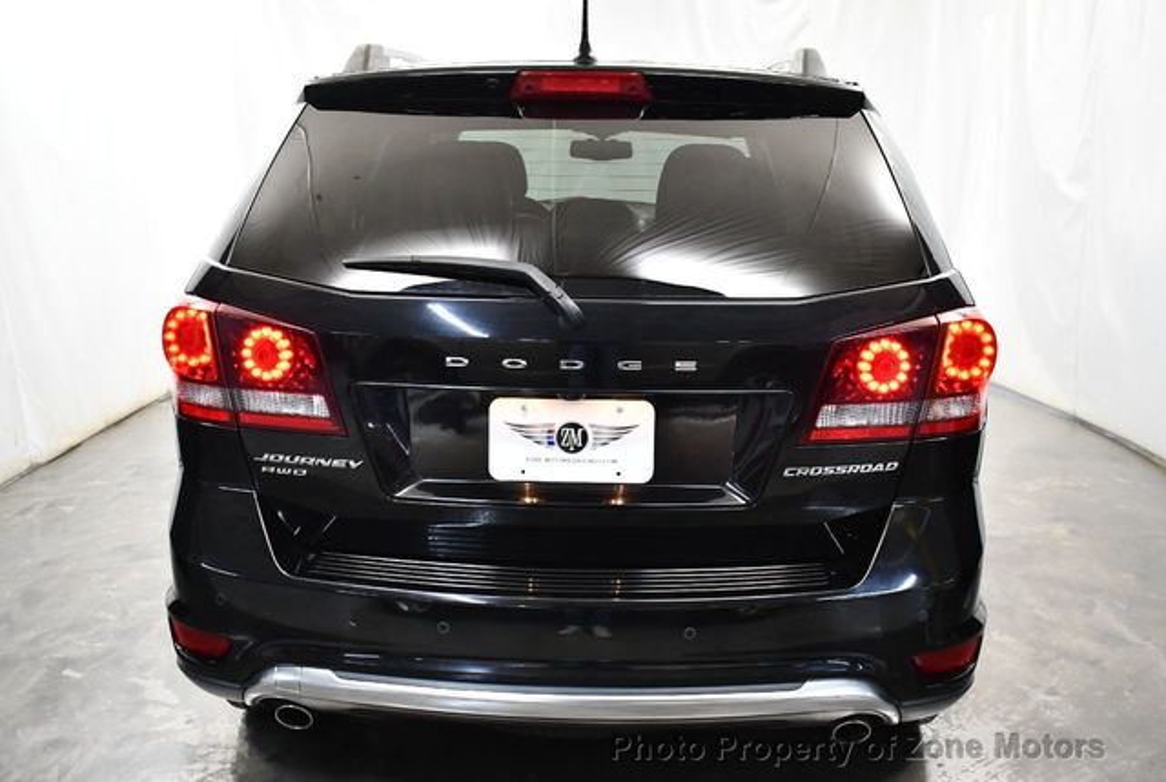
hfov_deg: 53.1
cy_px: 391
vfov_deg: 37.0
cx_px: 583
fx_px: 1168
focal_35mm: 36
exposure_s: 1/125
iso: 2200
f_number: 3.5
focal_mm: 18
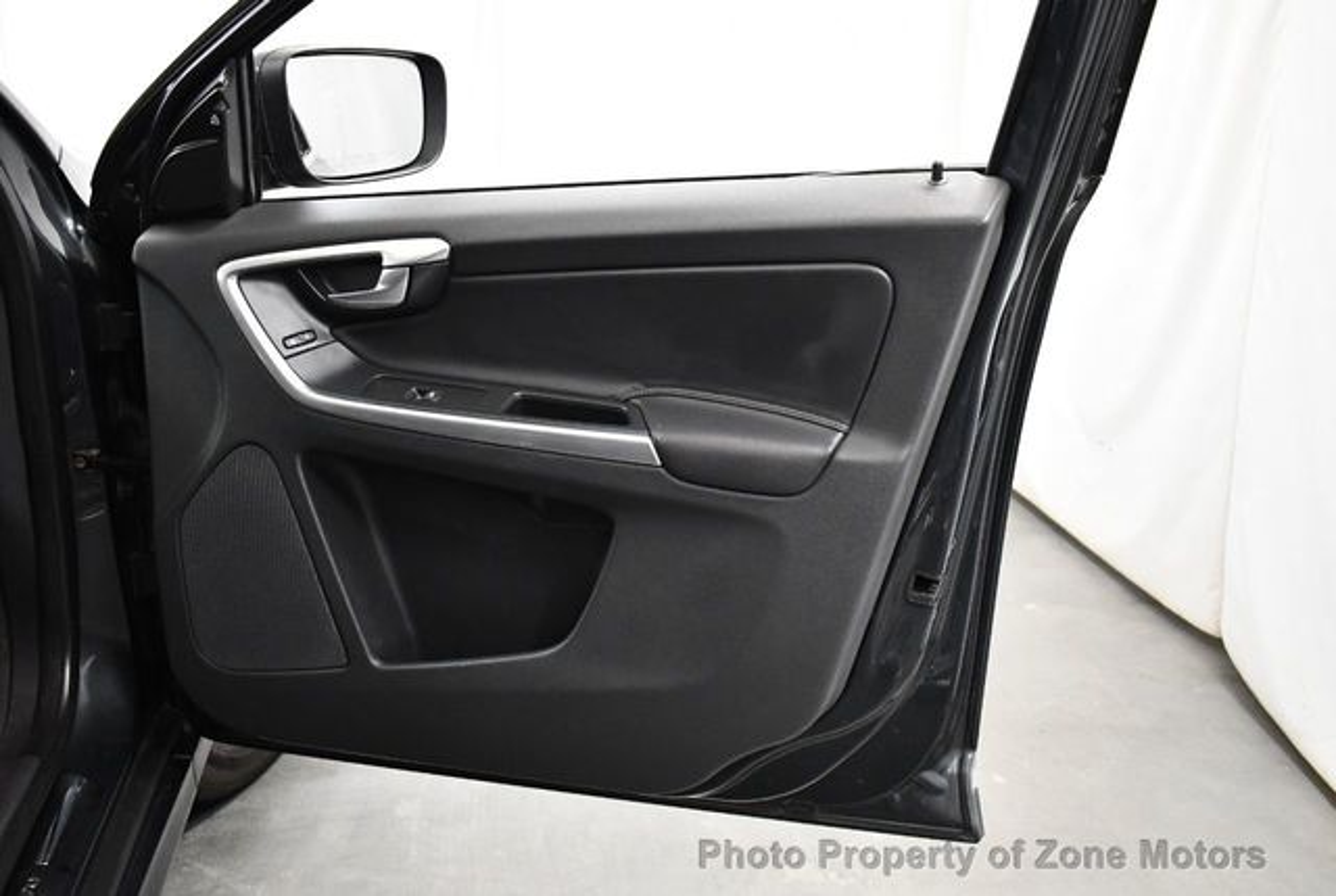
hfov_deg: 53.1
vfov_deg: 37.0
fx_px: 1338
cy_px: 448
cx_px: 668
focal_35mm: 36
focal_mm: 18
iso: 3200
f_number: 3.5
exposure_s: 1/100
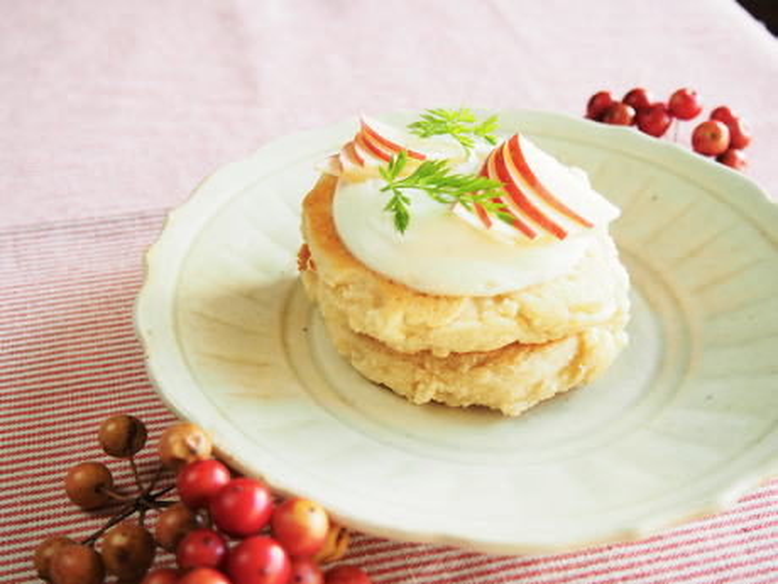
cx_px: 389
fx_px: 1034
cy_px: 292
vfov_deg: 31.5
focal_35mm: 46
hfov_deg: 41.2
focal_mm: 23
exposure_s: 1/60
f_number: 4.5
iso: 250
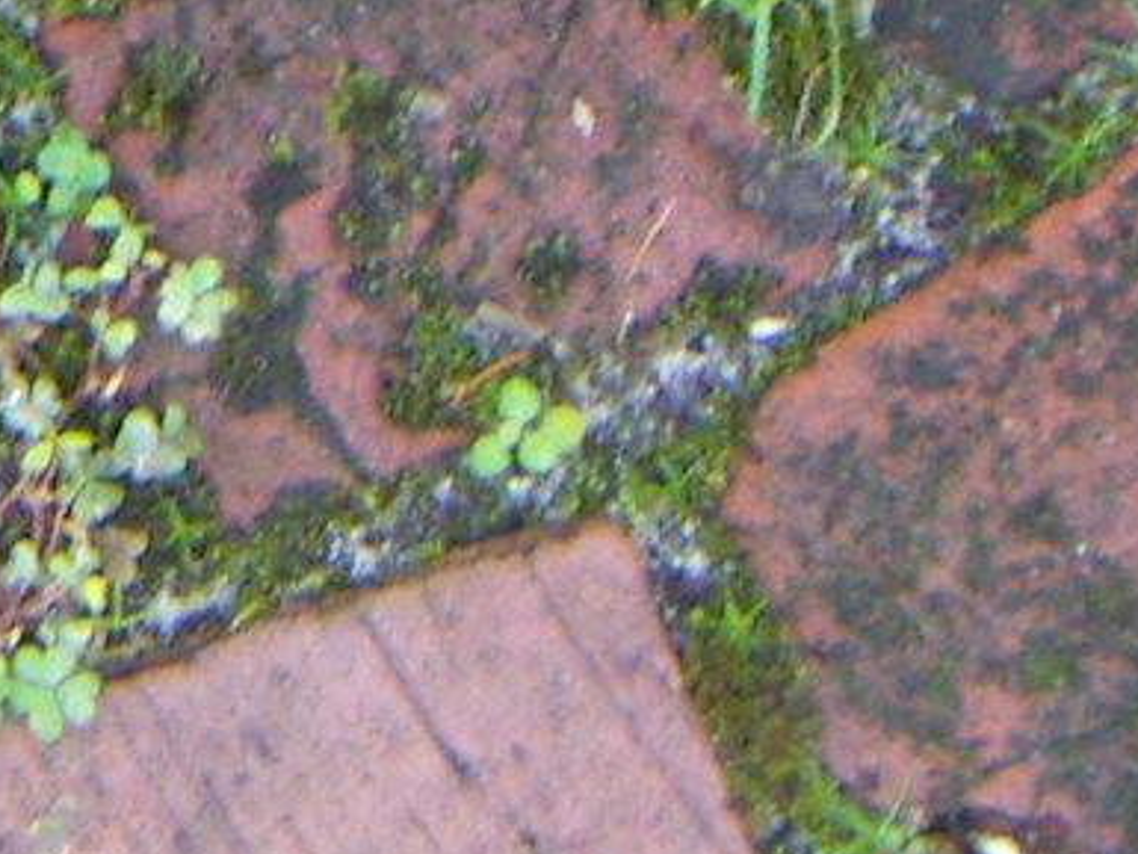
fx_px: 6018
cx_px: -692
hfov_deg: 10.4
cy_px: -759
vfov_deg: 7.8
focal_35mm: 183
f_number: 2.8
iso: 200
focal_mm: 5.8
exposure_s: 1/40
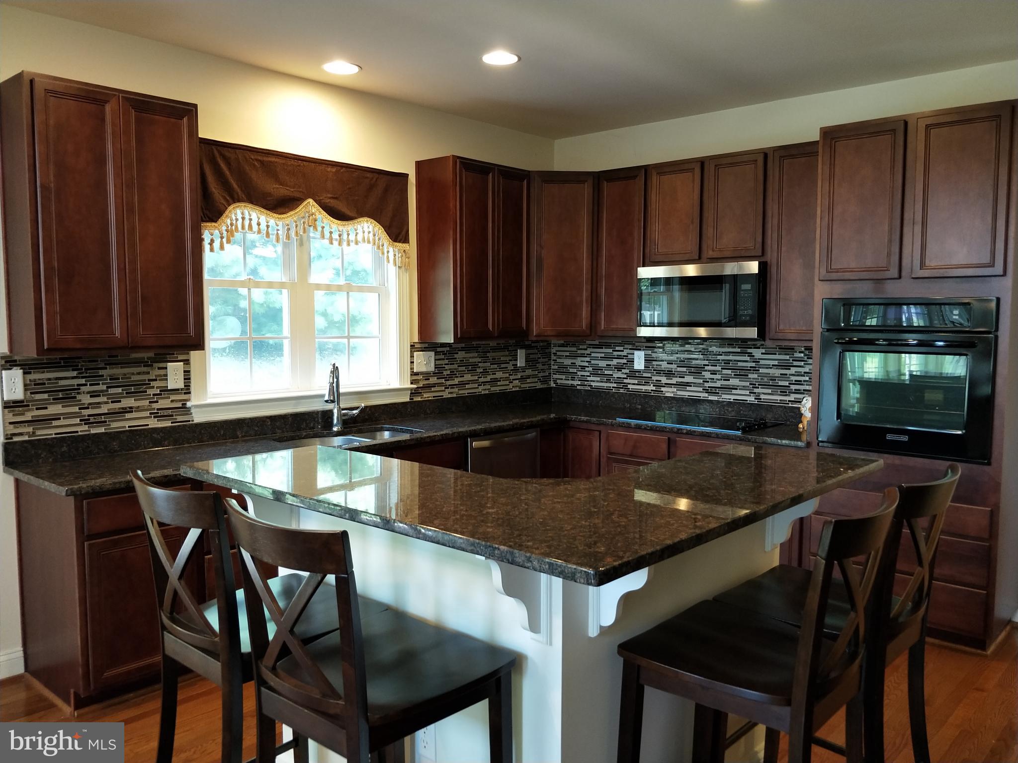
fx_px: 735
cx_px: 509
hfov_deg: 69.4
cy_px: 382
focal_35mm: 25
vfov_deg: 54.9
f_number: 1.7
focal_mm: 4.27
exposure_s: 1/33
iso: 167
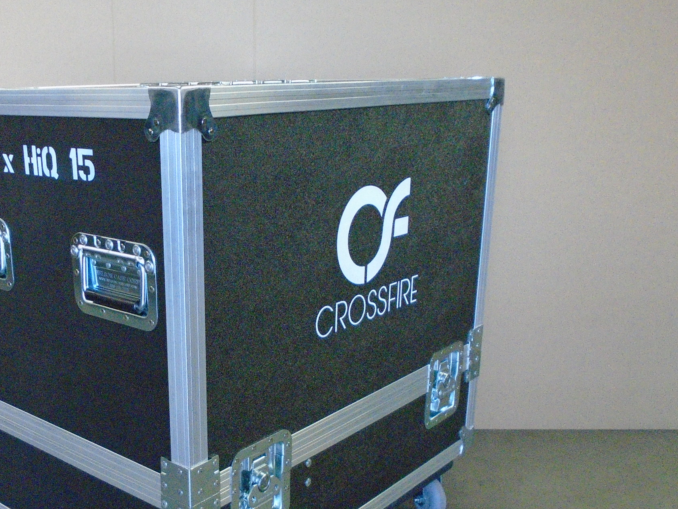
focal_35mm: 40
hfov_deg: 45.8
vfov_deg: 35.6
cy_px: 343
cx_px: 208
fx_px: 784
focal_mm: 4.6
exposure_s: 1/100
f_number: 3.2
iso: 800
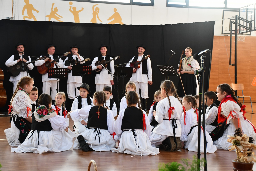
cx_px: 128
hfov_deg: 31.9
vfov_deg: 21.6
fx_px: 448
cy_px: 86
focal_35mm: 63
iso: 2000
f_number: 4.5
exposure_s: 1/125
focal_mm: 42
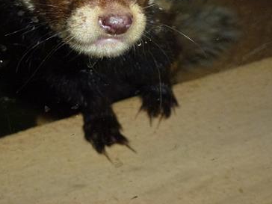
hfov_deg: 26.6
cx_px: 58
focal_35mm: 72
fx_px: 566
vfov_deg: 20.1
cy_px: 25
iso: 400
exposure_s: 1/60
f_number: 3.9
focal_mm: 7.4
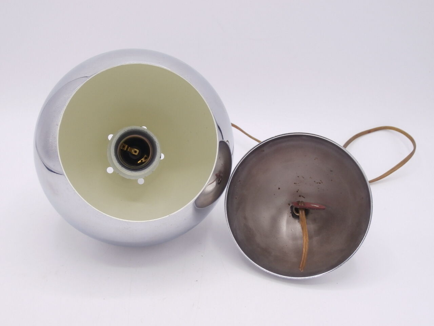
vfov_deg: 37.7
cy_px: 163
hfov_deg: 49.0
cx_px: 217
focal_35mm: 38
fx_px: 476
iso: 100
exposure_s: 1/200
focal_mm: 6.67
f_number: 3.9
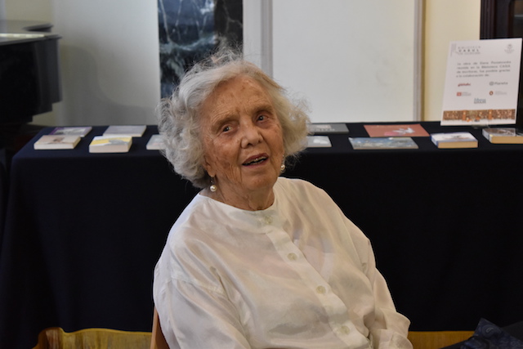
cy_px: 174
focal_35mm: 82
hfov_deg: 24.6
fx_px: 1199
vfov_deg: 16.6
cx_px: 262
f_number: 5.6
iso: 1600
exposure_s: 1/60
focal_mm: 55
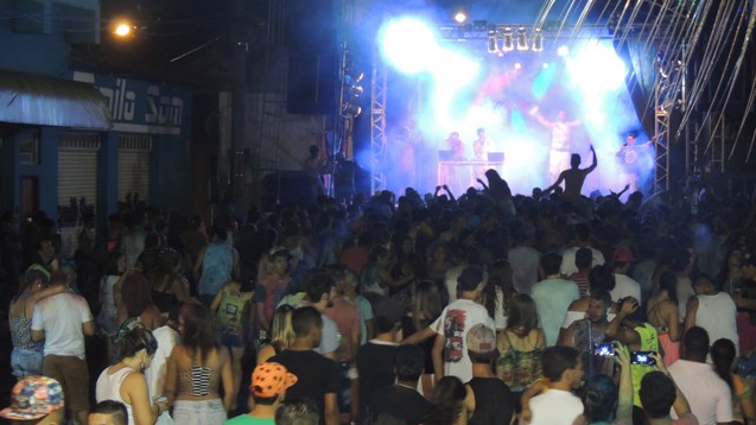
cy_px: 204
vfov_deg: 13.0
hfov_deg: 22.9
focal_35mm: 93
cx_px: 377
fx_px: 1864
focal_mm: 15.1
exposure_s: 1/25
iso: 800
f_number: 4
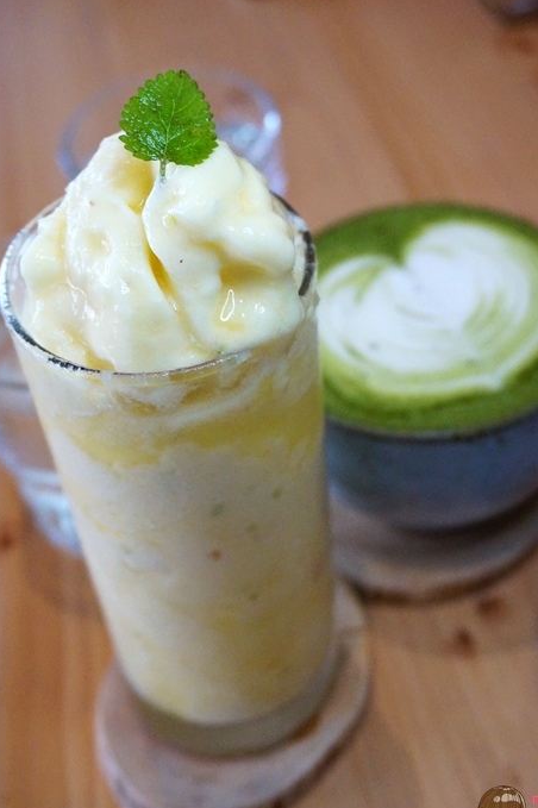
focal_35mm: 53
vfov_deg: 37.5
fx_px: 1189
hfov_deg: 25.5
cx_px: 265
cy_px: 407
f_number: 5
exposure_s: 1/400
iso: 3200
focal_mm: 30
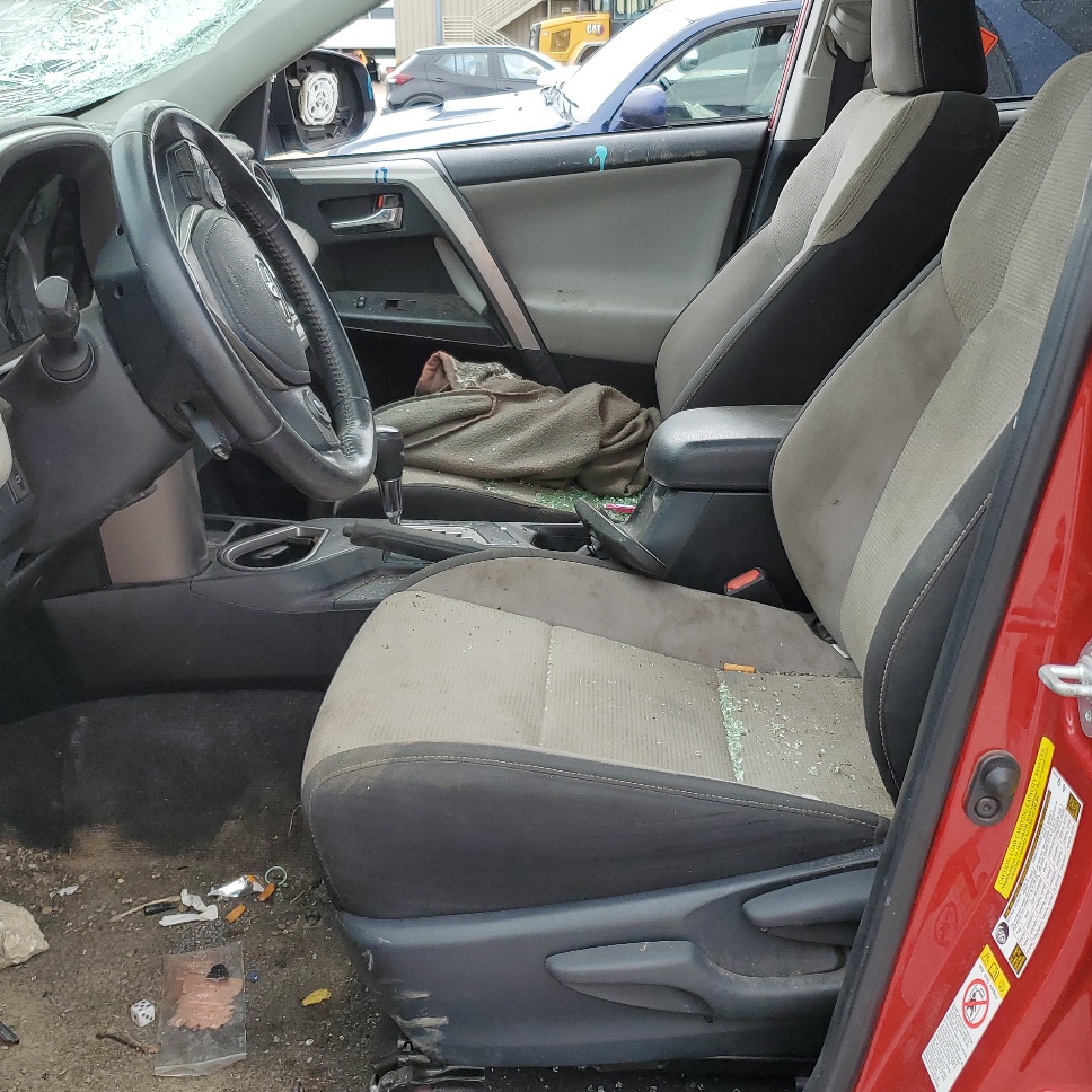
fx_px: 1356
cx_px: 541
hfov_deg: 43.9
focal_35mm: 38
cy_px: 439
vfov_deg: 43.6
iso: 50
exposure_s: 1/667
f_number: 1.5
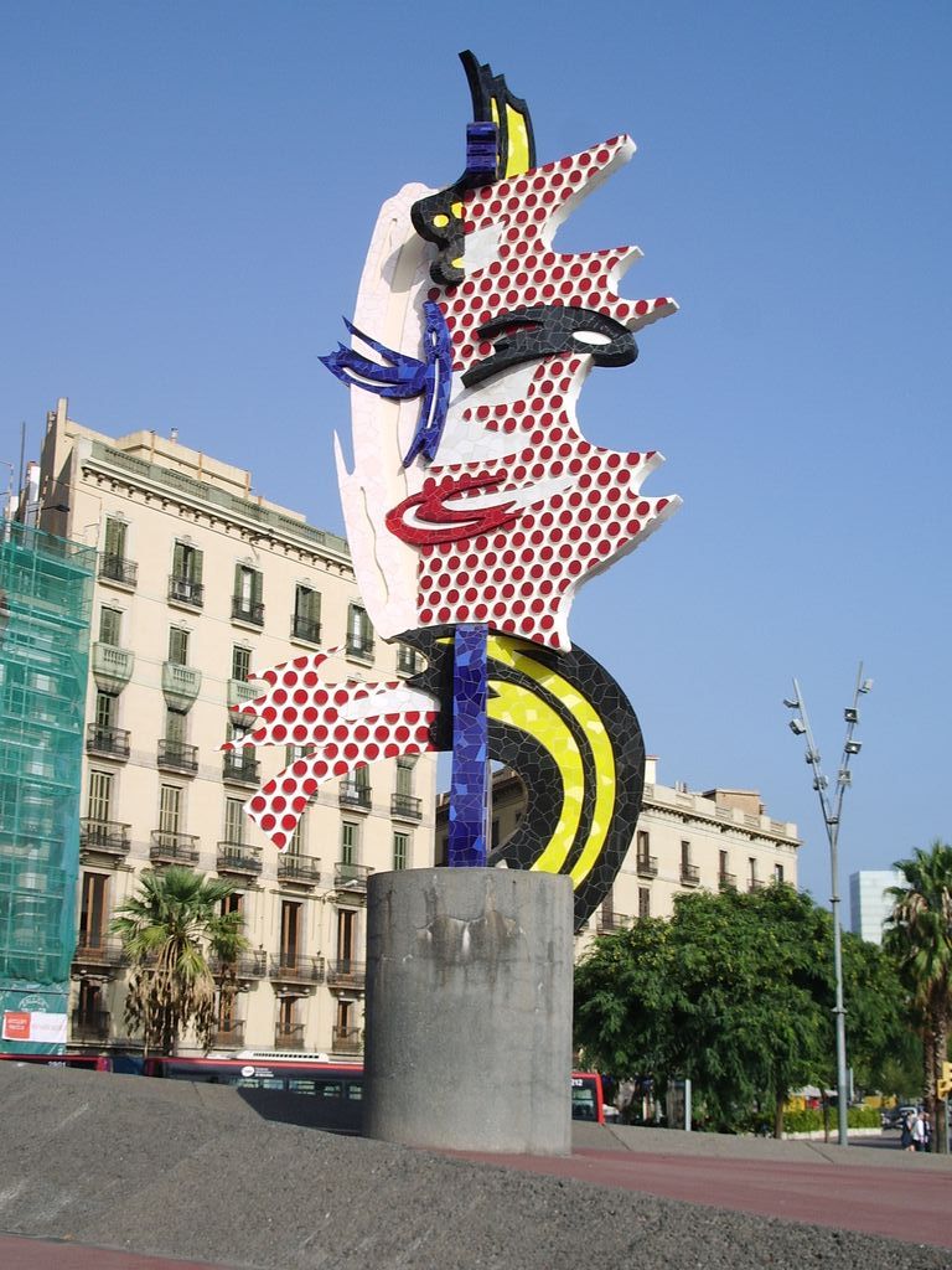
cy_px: 635
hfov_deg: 29.1
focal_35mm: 50
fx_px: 1833
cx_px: 476
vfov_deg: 38.2
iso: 50
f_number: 5
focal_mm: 8.2
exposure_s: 1/400
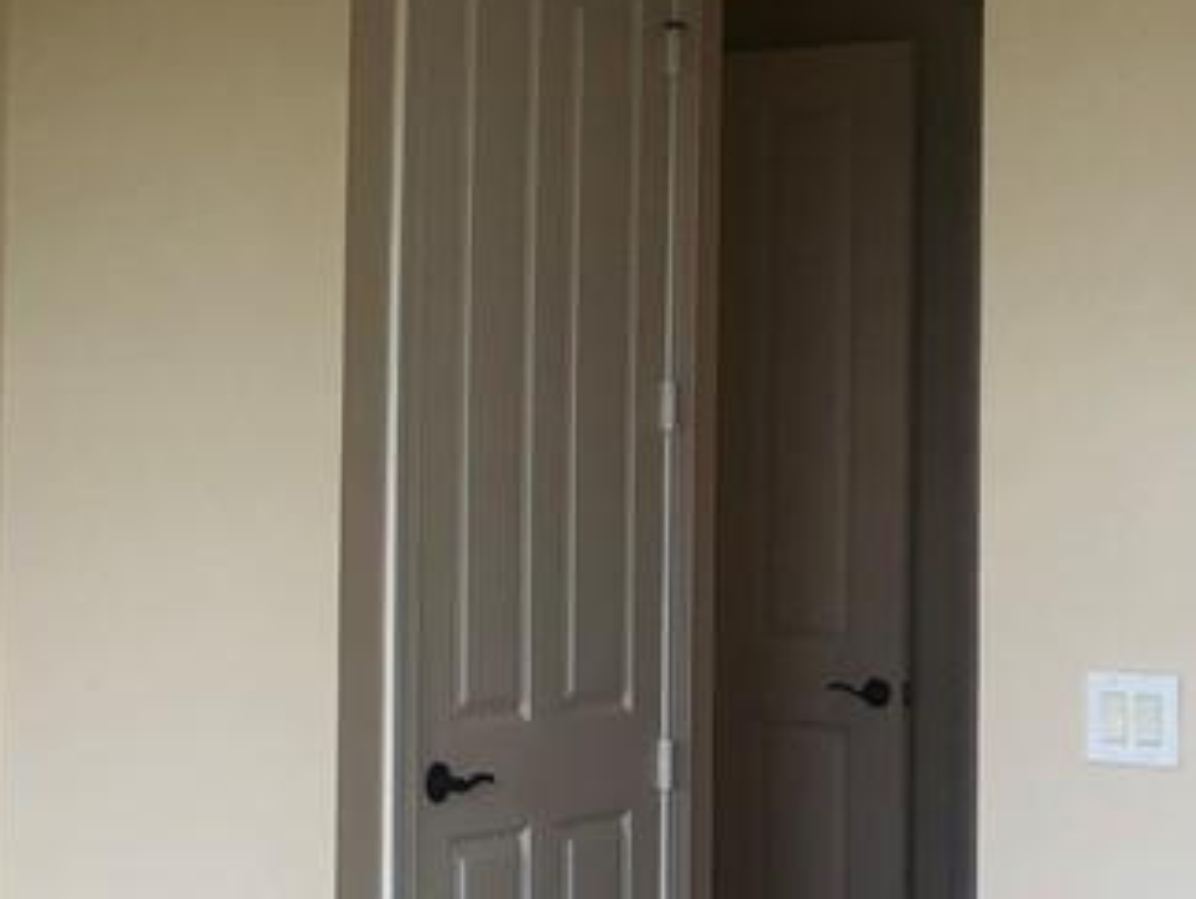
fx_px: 3077
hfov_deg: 21.2
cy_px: 334
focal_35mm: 89
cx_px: -11
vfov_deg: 16.6
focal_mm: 4
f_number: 1.8
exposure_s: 1/120
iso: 64
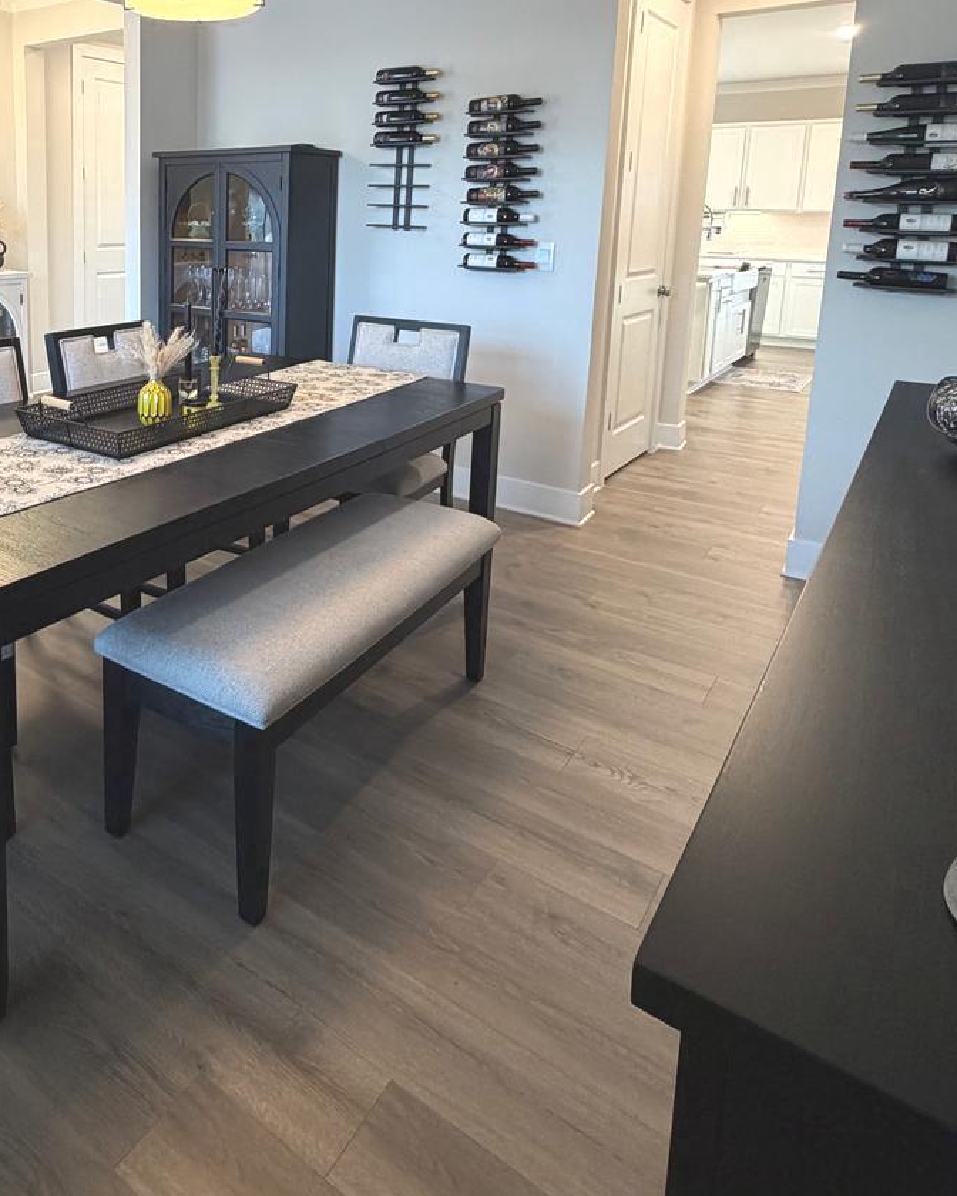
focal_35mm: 25
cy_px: 343
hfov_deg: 53.5
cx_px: 211
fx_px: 885
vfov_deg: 65.1
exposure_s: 1/60
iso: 250
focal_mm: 2.22
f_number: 2.2
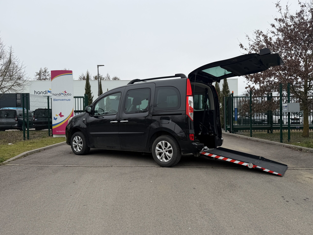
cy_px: 117
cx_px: 162
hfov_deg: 69.4
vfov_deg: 54.9
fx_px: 226
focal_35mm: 25
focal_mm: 6.76
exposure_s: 1/1437
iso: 80
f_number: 1.78
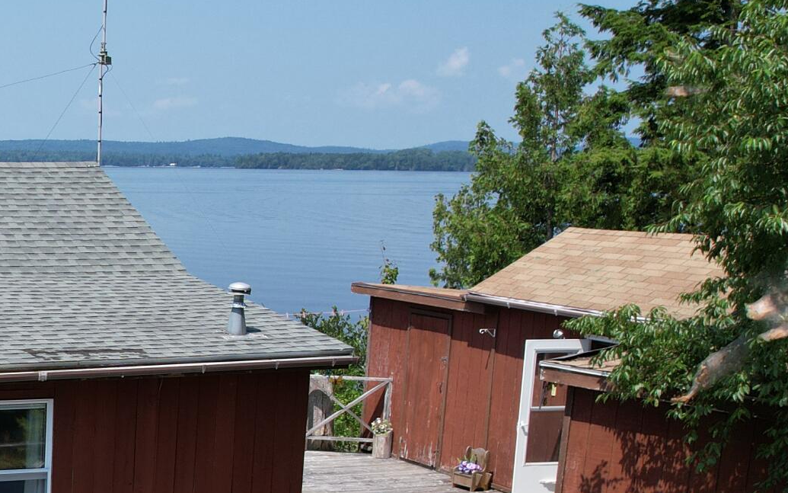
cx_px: -212
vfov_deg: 19.8
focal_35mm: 65
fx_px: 1396
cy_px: 400
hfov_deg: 27.0
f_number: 2.8
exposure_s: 1/1600
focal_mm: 8.38
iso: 100
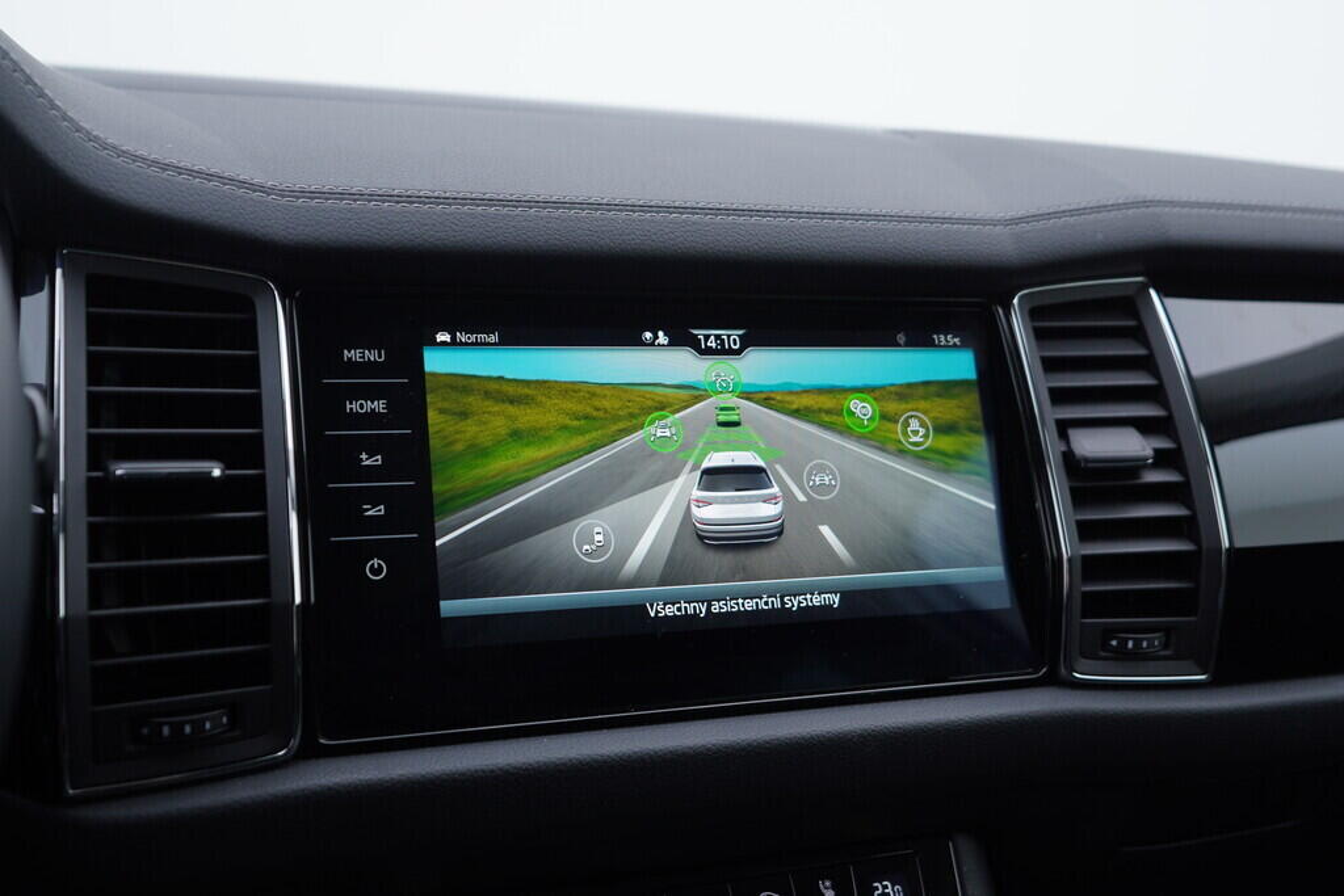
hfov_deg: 53.1
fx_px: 1344
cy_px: 448
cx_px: 672
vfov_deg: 36.9
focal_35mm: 36
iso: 125
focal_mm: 24
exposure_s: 1/50
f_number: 3.2
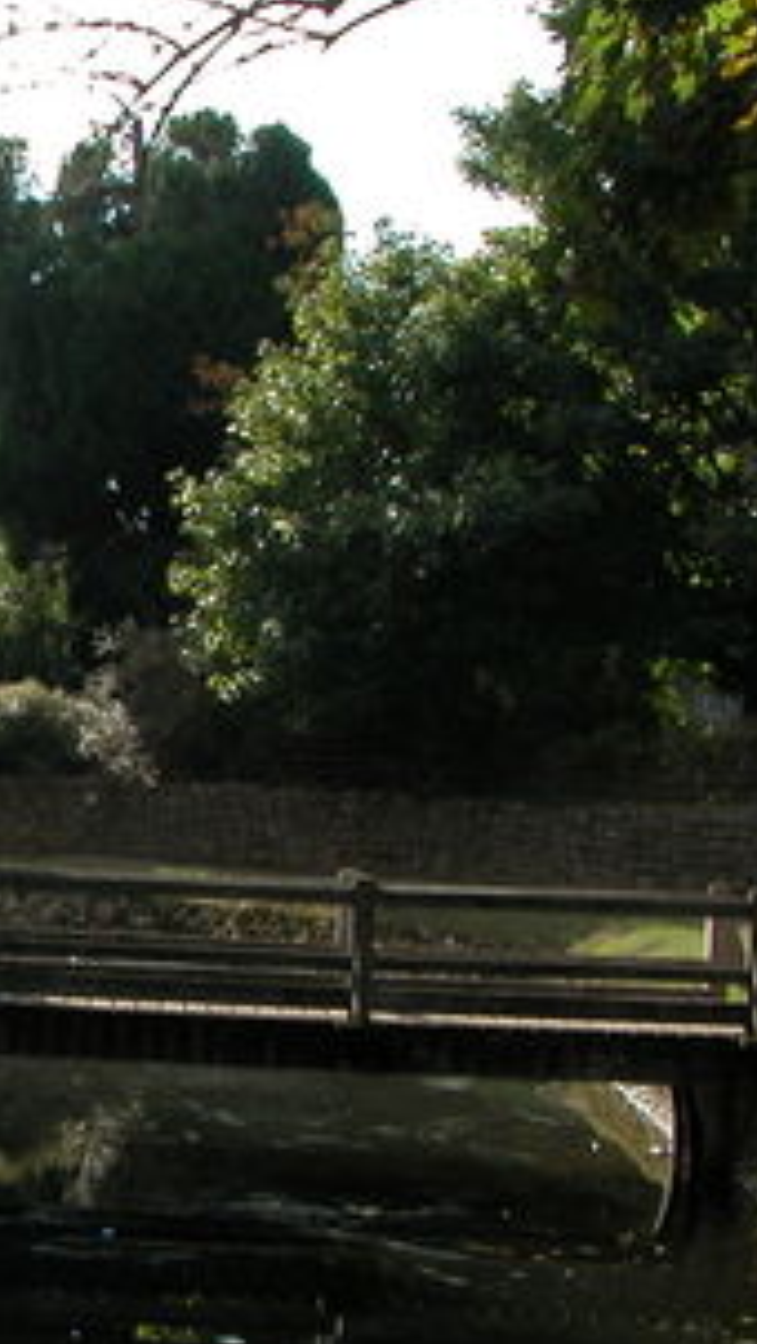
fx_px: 3602
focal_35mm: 101
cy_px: 819
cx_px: -432
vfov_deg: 21.1
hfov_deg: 11.4
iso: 100
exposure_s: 1/256
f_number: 5.6
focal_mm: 8.9
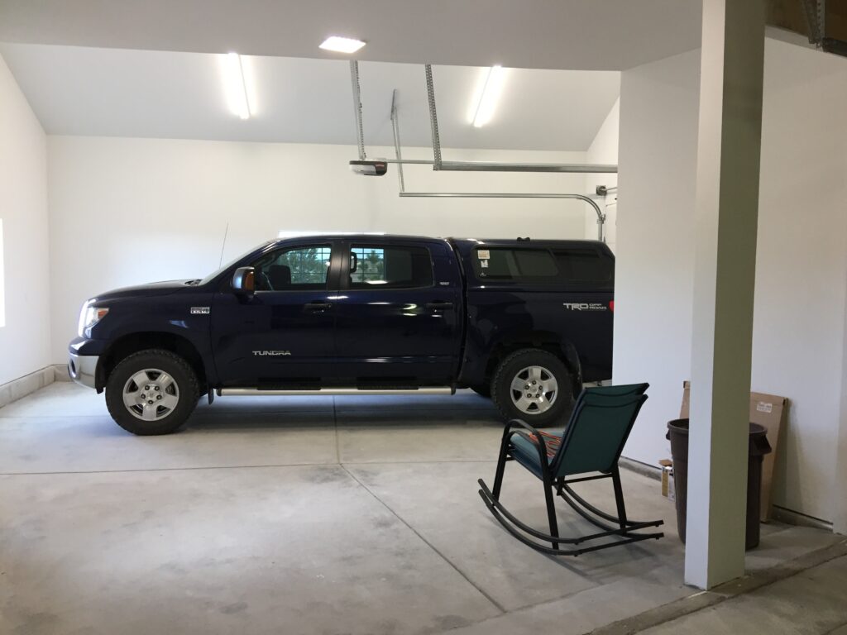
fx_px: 710
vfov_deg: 48.2
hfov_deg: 61.7
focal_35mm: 29
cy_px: 318
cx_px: 424
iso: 40
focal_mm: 4.15
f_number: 2.2
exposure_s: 1/30
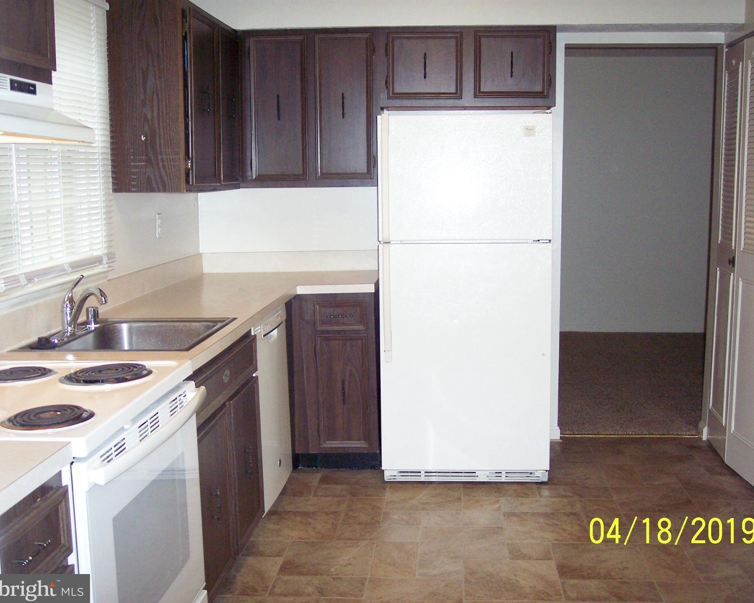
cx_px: 397
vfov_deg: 36.5
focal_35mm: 41
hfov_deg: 44.8
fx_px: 915
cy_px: 302
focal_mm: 8
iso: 140
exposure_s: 1/60
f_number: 2.8
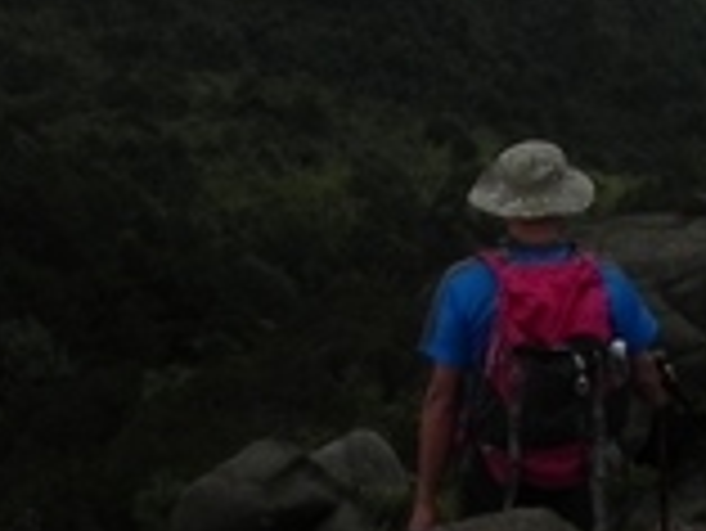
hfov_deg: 13.0
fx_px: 3000
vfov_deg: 9.5
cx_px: 899
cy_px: -479
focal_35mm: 147
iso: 160
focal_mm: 5.9
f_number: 6.3
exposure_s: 1/287
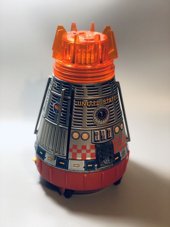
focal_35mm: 52
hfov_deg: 28.0
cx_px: 85
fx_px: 341
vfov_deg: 36.8
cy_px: 114
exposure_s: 1/33
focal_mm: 6
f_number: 2.4
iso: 125
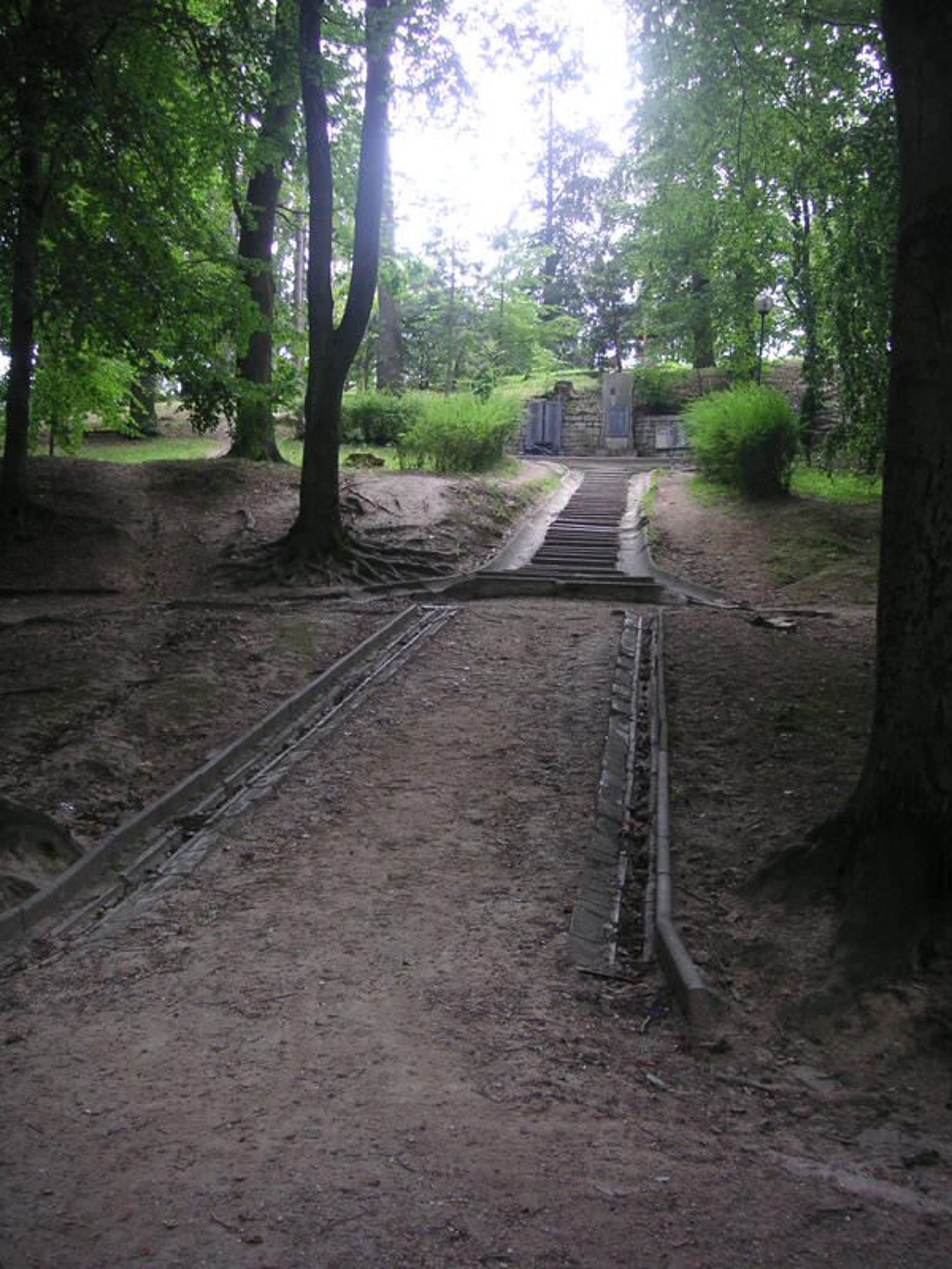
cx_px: 476
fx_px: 1357
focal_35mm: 37
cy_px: 634
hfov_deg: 38.7
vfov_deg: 50.1
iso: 50
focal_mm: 6.1
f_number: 2.8
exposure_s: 1/45
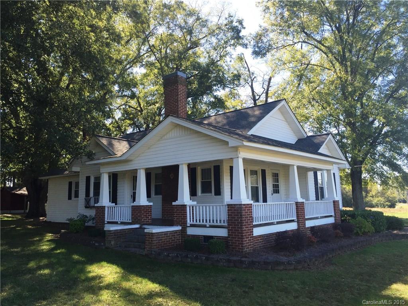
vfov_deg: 48.2
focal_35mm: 29
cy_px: 153
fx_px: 342
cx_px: 204
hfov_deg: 61.7
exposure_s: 1/482
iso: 32
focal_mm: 4.15
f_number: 2.2
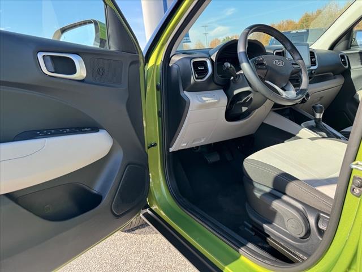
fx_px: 251
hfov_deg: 71.6
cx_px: 181
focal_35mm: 24
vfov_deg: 56.8
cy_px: 136
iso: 80
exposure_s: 1/474
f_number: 1.78
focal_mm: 6.76
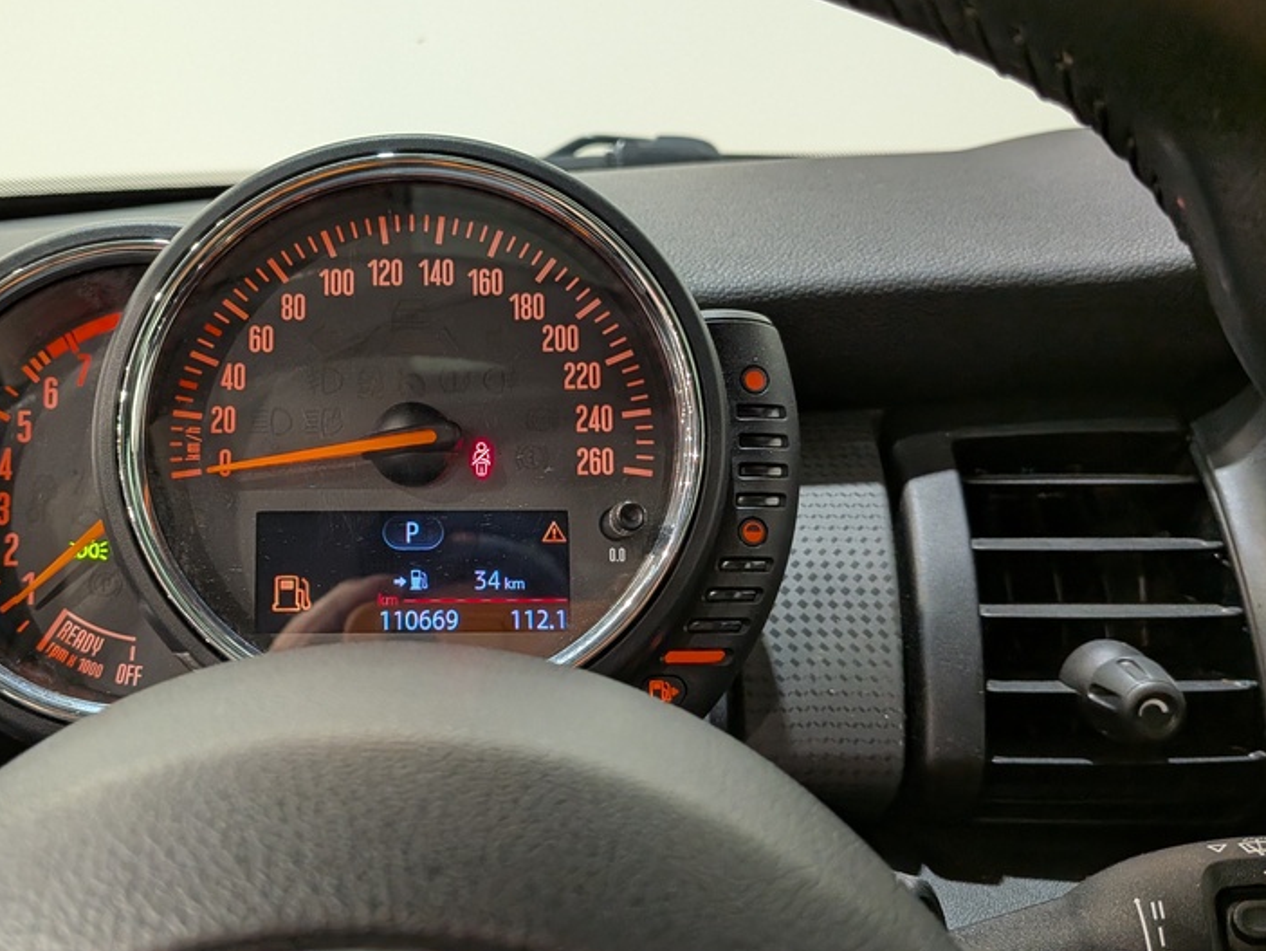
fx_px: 1280
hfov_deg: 51.6
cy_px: 458
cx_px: 415
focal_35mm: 35
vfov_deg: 40.7
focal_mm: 4.53
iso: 179
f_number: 1.7
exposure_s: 1/100
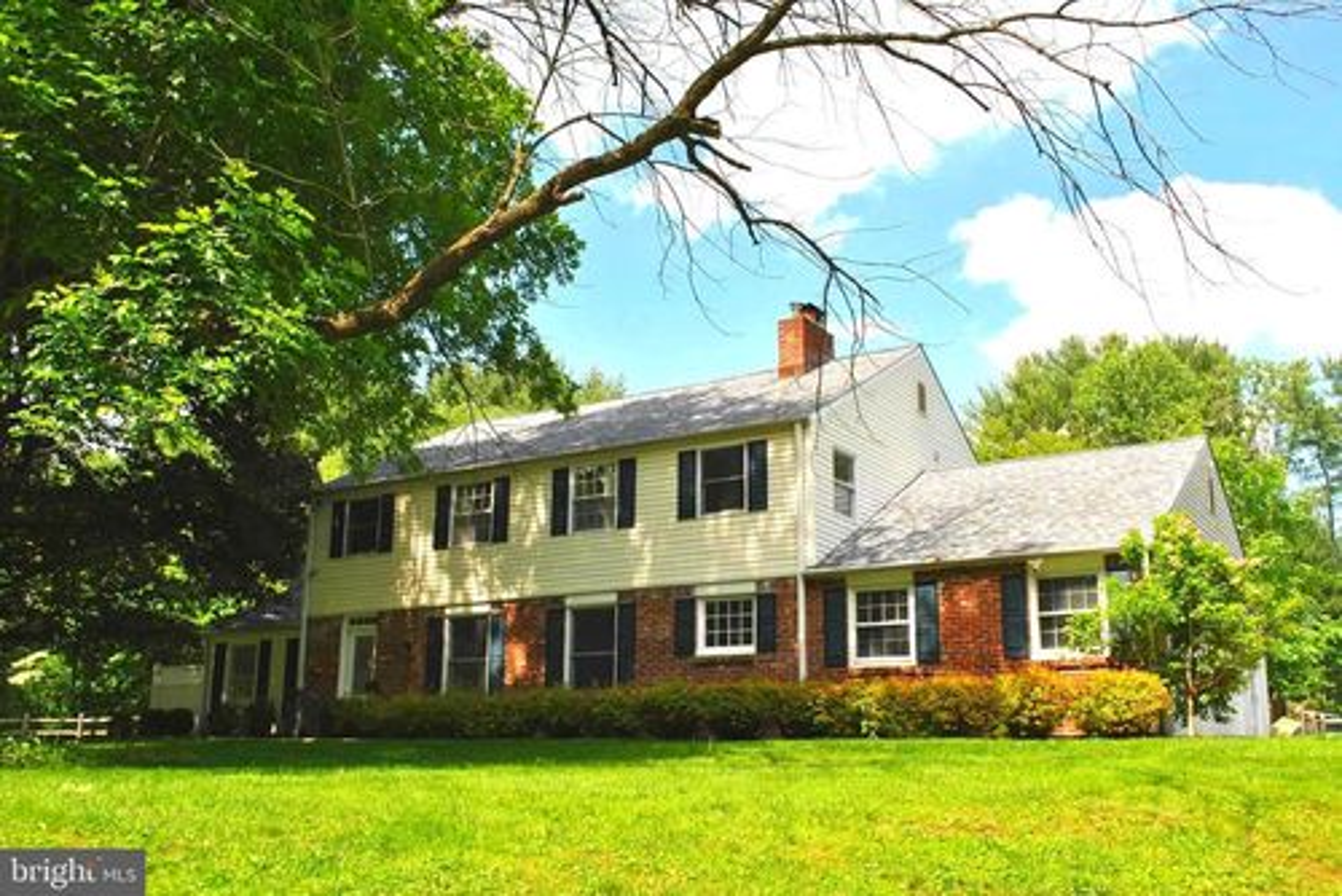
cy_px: 448
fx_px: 1231
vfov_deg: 40.0
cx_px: 671
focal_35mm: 33
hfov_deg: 57.2
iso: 100
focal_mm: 22
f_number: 8
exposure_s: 1/200
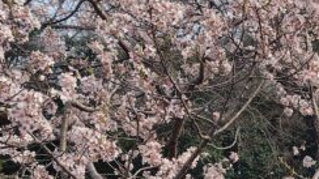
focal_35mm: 105
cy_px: 244
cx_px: 428
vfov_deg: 11.2
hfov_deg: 18.7
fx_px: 888
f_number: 1.9
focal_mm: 5.6
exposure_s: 1/1755
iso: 50
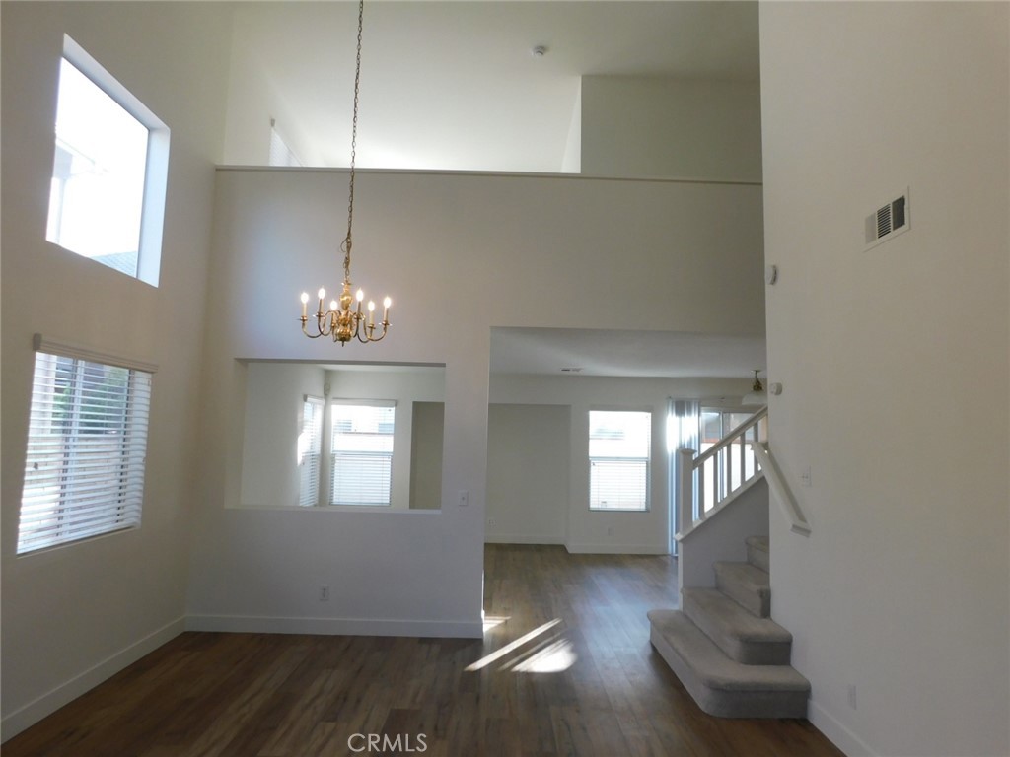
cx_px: 505
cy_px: 378
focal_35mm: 23
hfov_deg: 73.9
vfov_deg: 58.9
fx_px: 671
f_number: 3
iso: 125
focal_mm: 4
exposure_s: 1/80
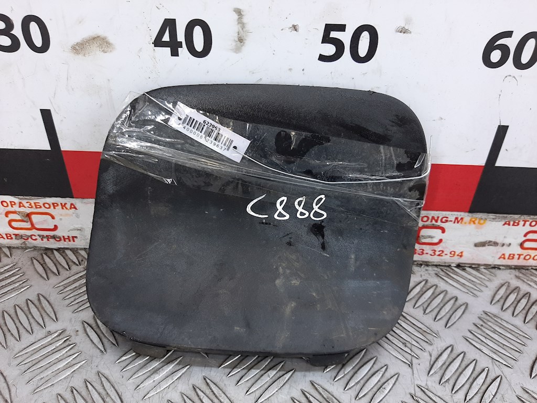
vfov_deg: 53.1
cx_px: 268
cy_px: 202
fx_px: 403
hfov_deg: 67.3
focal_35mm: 26
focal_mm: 3.93
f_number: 1.7
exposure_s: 1/50
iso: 80
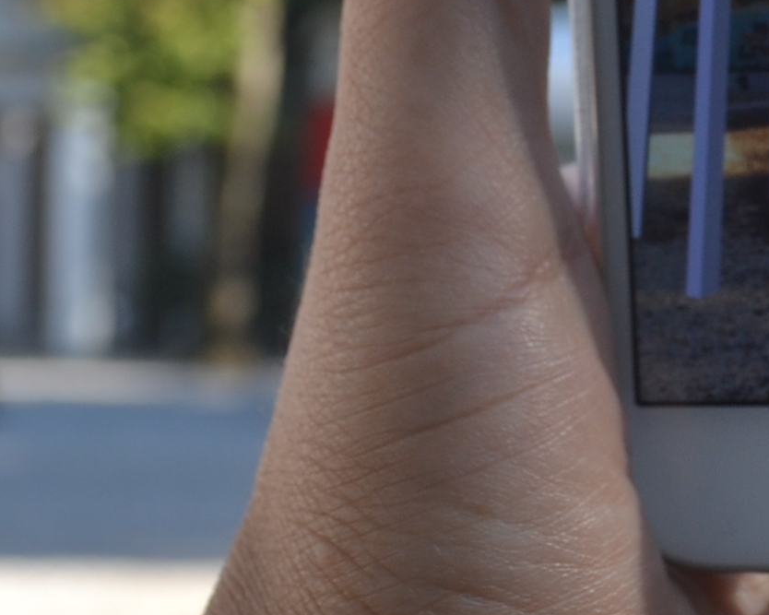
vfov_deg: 10.8
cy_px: -203
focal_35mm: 140
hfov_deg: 13.8
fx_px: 3186
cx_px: 396
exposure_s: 1/125
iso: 100
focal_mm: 24
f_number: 5.6
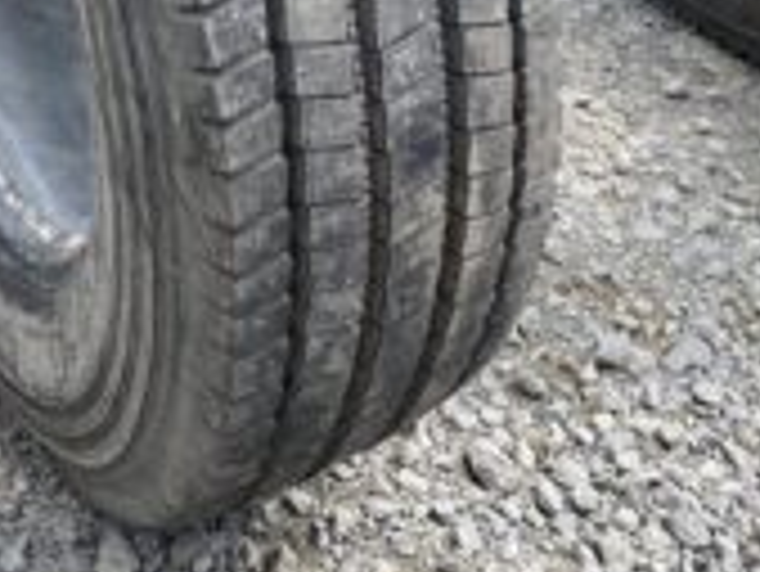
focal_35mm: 66
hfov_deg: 29.2
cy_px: -70
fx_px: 1450
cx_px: 270
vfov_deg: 21.1
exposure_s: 1/502
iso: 32
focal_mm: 4.25
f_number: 1.8
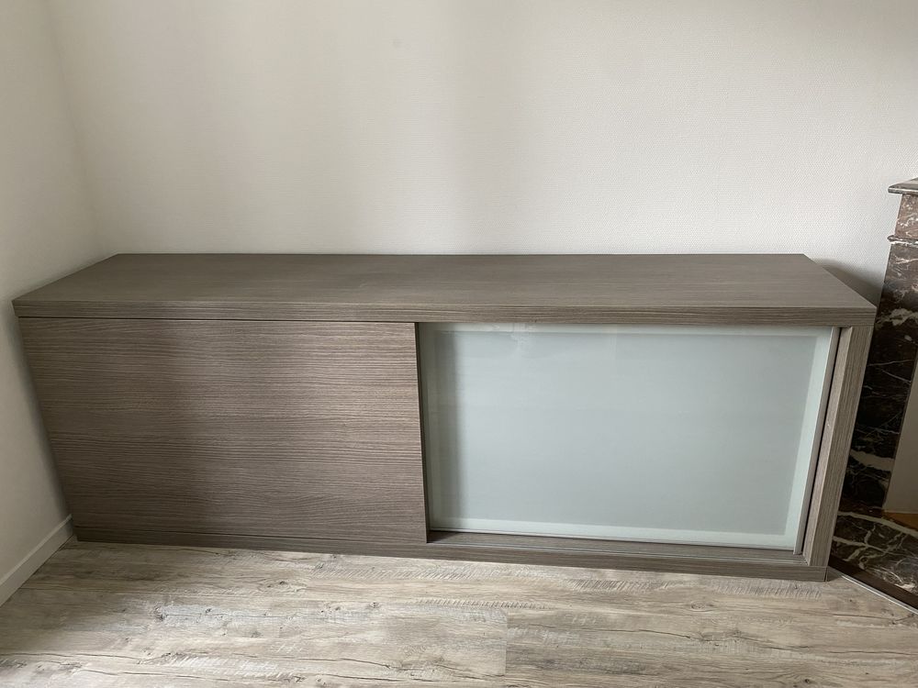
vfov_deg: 53.1
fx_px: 690
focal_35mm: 26
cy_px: 344
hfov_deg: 67.3
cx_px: 459
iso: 200
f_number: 1.8
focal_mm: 4.25
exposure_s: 1/60
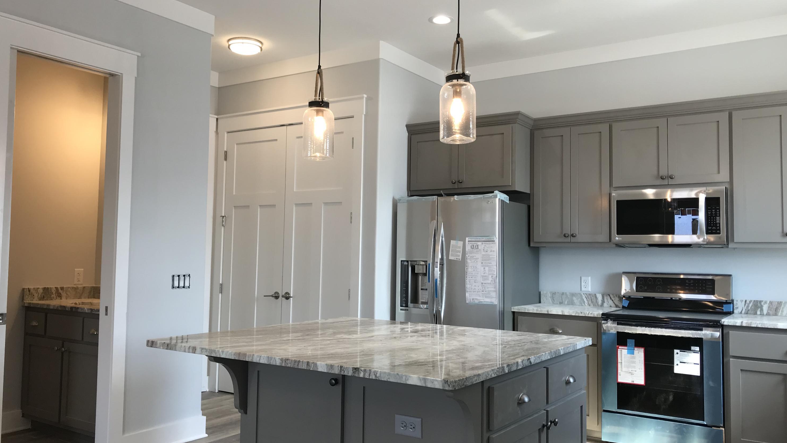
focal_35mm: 31
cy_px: 223
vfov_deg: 37.8
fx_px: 647
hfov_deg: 62.6
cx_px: 390
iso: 20
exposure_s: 1/60
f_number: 1.8
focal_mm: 3.99
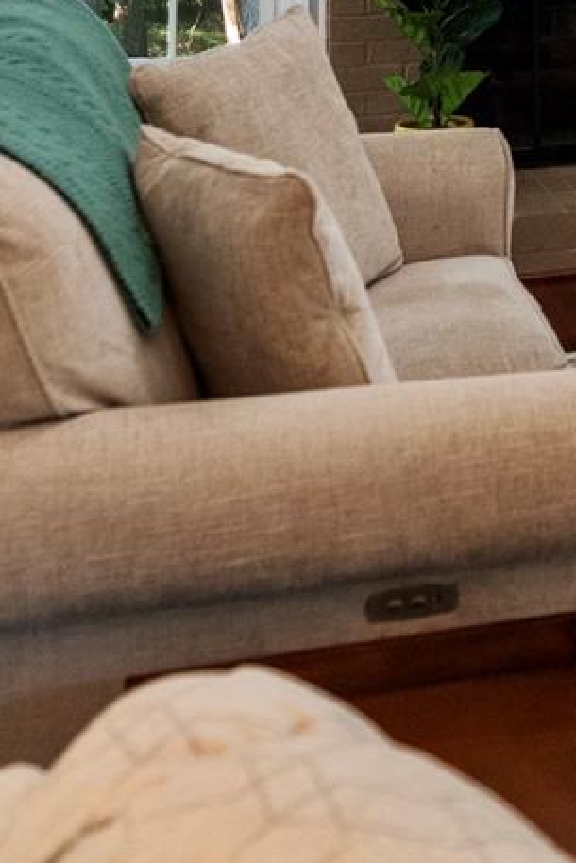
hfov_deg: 15.1
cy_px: -296
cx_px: 863
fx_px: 2014
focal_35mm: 84
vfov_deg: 21.6
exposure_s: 1/160
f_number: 4
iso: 1250
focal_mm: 25
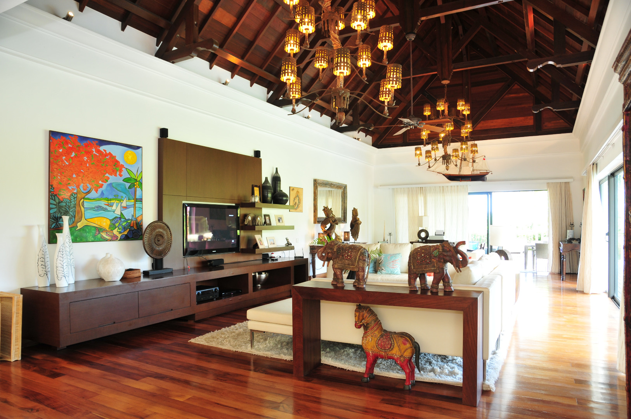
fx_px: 420
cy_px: 210
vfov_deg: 53.0
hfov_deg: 73.8
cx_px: 316
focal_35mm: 24
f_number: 5
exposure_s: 1/10
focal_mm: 16
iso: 200
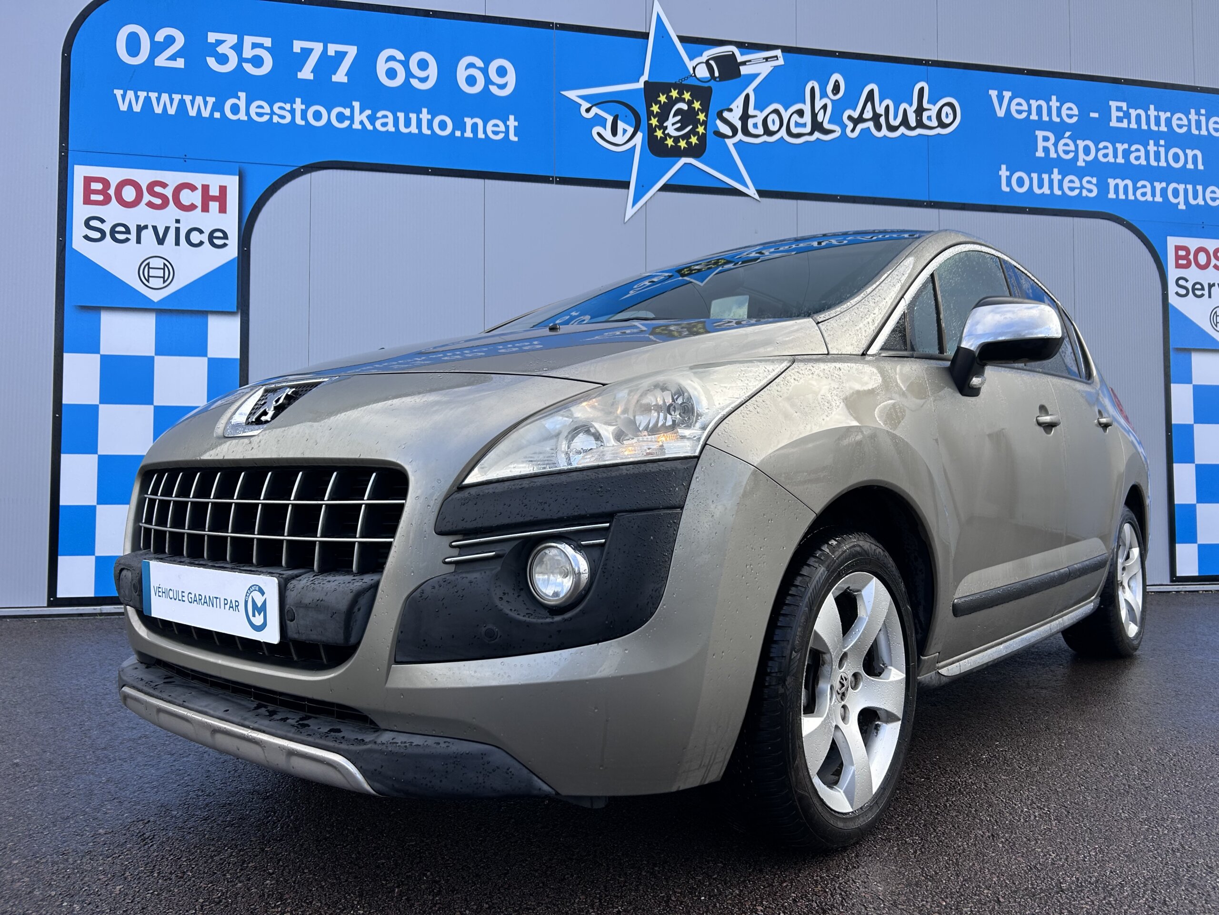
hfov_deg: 67.3
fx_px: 916
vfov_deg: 53.1
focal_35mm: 26
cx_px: 610
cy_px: 458
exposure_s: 1/674
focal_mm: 5.7
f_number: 1.5
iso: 50
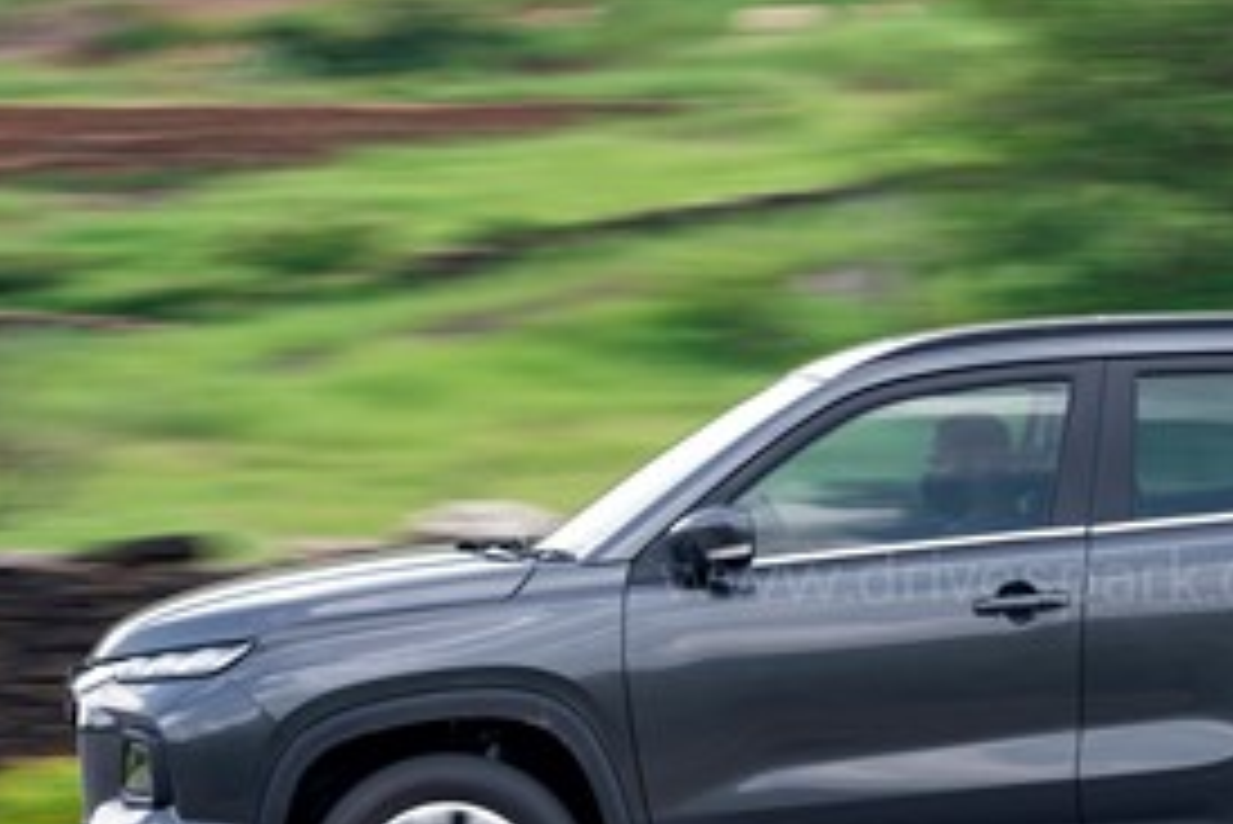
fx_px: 7504
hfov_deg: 9.4
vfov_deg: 6.3
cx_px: 1008
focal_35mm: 219
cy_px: 581
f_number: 6.3
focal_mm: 100
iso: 50
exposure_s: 1/40
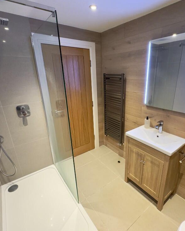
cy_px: 117
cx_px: 108
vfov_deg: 83.3
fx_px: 130
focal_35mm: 19
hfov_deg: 70.3
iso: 640
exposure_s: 1/60
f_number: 2.2
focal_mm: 2.22
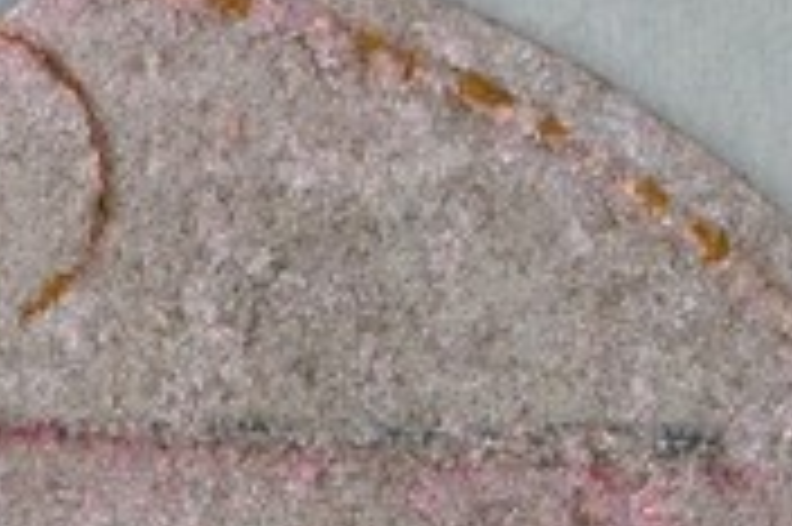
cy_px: 841
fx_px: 9297
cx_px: -63
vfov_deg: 3.2
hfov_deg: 4.9
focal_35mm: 423
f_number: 4.2
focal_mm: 23.3
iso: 100
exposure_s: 1/30
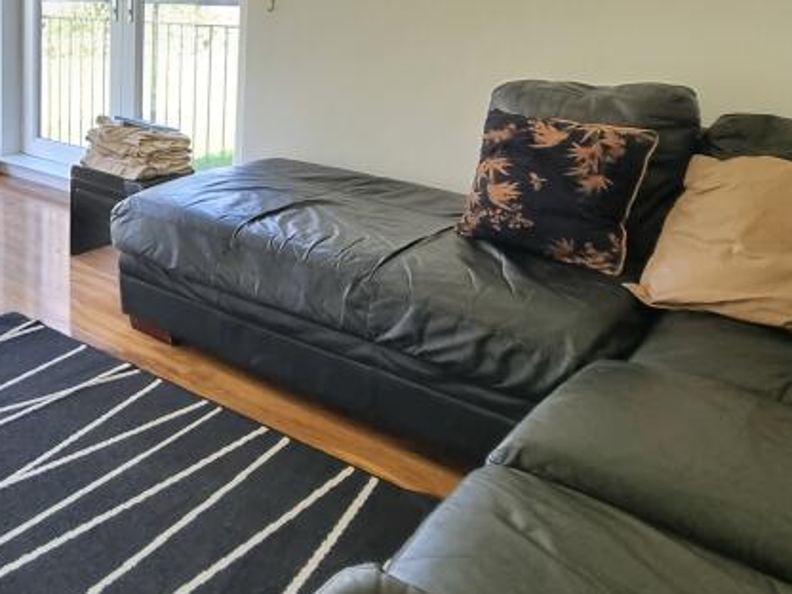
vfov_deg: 41.4
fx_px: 732
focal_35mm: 32
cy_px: 86
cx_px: 110
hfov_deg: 51.5
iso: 320
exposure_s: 1/50
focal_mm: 2.2
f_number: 2.2
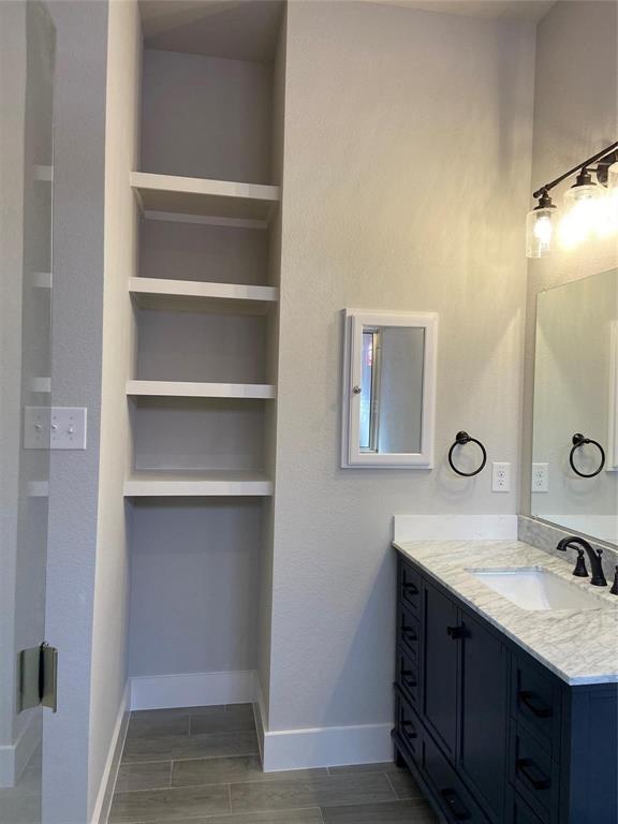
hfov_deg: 53.1
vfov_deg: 67.3
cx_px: 309
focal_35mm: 26
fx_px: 619
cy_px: 412
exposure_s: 1/120
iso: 125
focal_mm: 4.25
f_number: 1.8
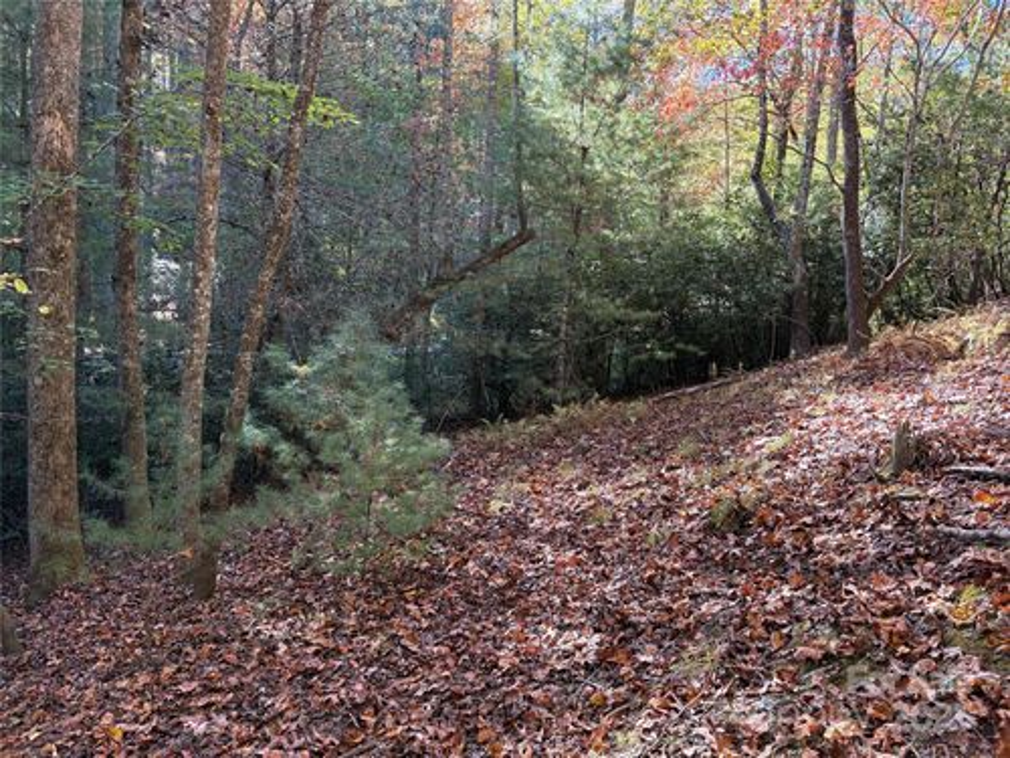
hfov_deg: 67.3
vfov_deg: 53.1
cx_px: 505
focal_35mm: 26
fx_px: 759
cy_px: 379
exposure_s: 1/129
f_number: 1.6
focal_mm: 5.96
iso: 100
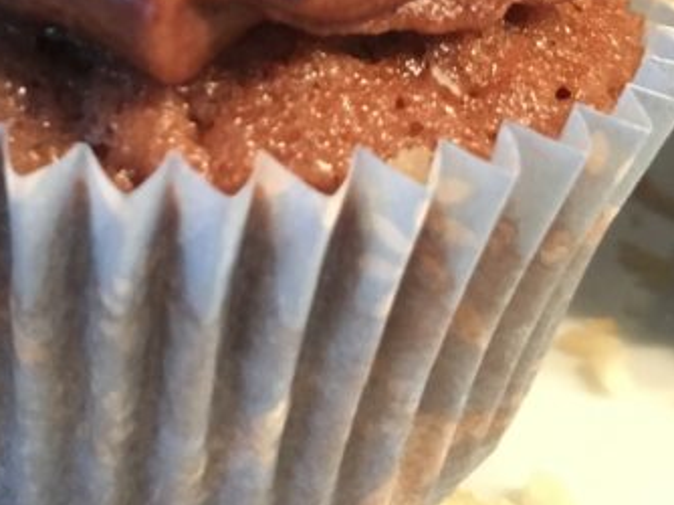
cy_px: -158
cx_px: 101
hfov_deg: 21.6
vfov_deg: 15.7
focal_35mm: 89
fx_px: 1732
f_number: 2.2
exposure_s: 1/25
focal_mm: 4.15
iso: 250
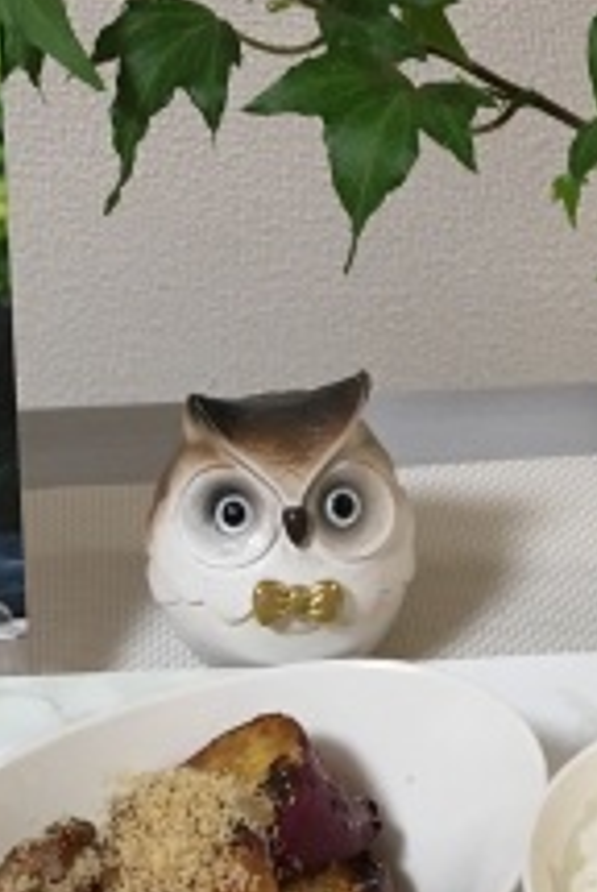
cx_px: 195
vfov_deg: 23.9
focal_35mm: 84
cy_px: 689
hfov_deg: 16.3
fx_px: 2083
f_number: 2.2
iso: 125
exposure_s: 1/30
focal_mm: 4.15
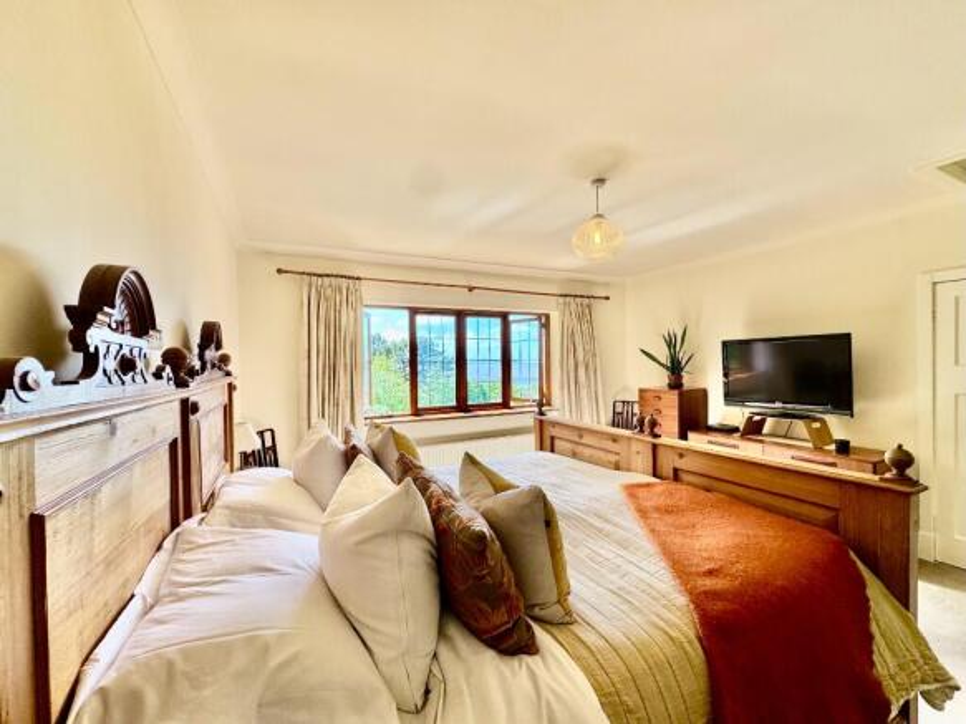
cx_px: 483
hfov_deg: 102.1
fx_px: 391
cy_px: 362
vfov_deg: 85.7
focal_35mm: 14
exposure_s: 1/174
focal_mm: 2.22
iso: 40
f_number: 2.2
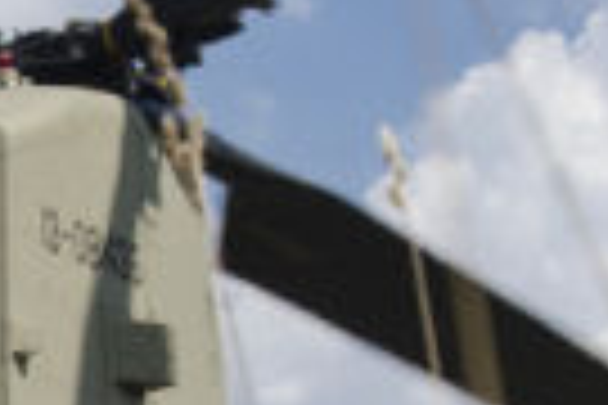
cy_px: 608
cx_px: -563
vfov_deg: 5.0
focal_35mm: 273
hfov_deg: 7.3
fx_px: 4603
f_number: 11
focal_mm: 35
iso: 400
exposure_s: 1/640
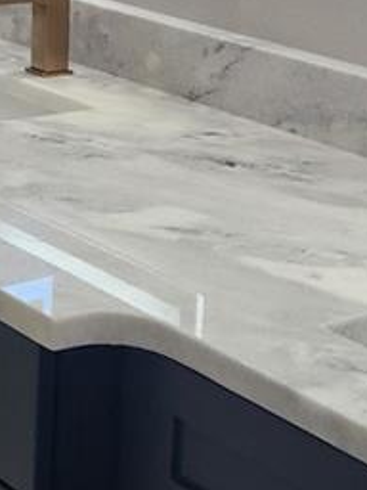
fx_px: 1527
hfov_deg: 13.7
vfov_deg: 18.1
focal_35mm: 108
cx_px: 107
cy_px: 124
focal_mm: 5.4
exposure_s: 1/180
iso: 125
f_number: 1.8
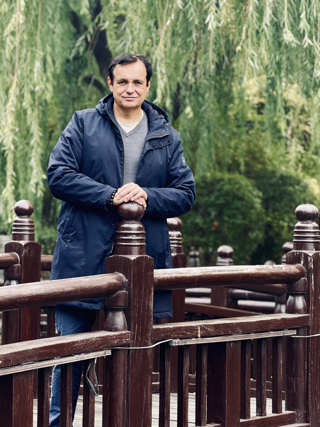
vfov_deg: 16.4
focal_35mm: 120
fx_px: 1479
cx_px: 160
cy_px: 214
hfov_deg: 12.3
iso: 50
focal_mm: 15.7
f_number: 2.8
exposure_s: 1/99
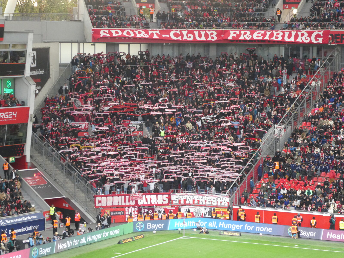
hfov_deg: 14.6
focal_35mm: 135
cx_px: 172
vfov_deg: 11.0
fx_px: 1342
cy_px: 129
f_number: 5.3
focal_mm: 24.2
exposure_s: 1/80
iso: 500
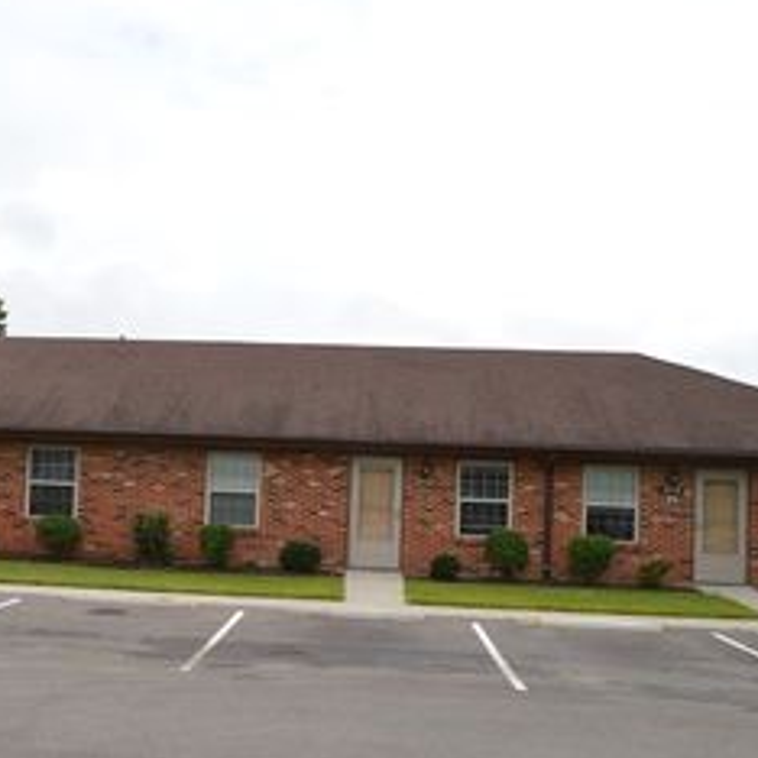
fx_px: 1214
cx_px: 198
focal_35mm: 49
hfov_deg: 34.0
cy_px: 389
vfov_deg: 34.7
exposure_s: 1/200
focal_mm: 18
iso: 100
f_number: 7.1
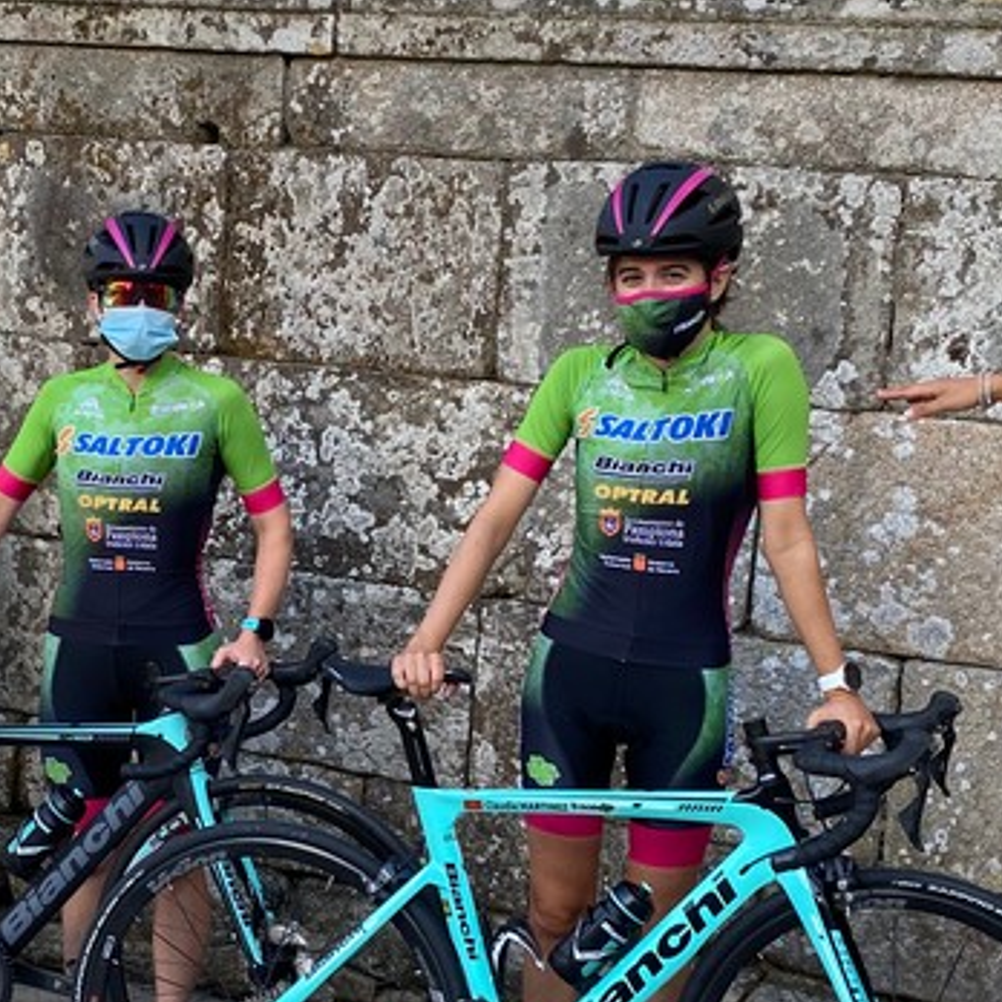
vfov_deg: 26.0
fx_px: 2161
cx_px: 276
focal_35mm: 66
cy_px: 654
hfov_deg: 25.8
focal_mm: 4.25
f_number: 1.8
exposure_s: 1/301
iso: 32
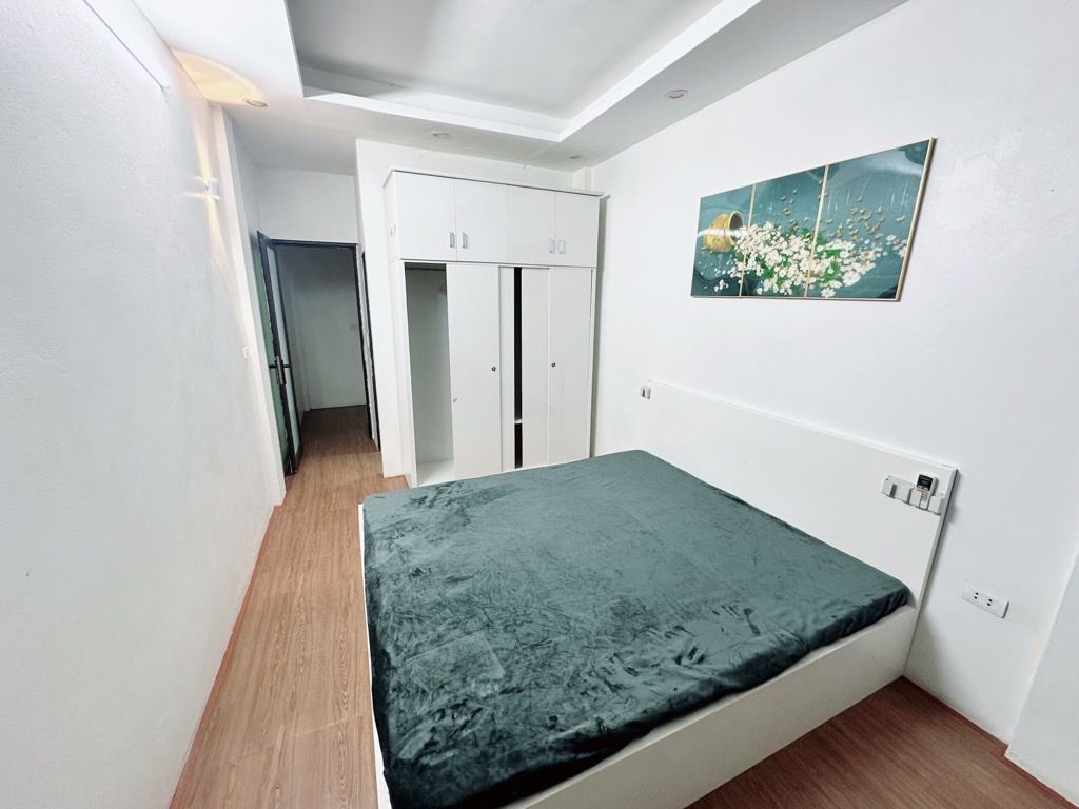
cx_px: 540
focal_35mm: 14
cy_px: 404
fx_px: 436
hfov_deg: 102.1
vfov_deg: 85.7
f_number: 2.2
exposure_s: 1/100
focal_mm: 2.22
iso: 160
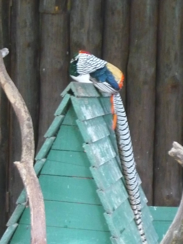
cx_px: 92
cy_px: 122
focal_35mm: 160
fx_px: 1128
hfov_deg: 9.3
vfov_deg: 12.3
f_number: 5.1
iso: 800
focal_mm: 16.5
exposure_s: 1/15
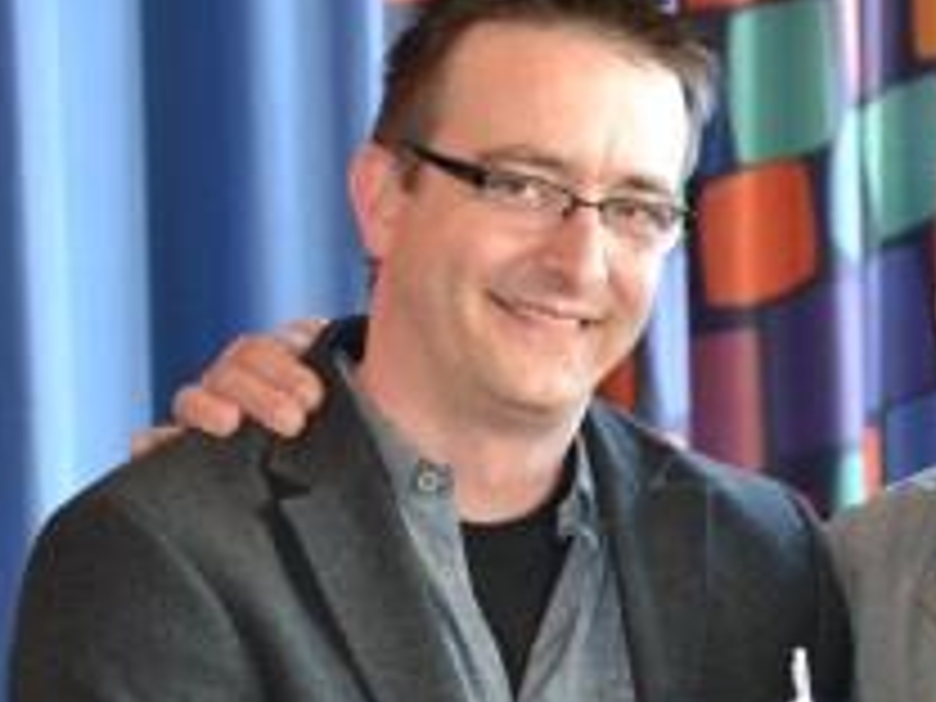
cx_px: 778
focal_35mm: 171
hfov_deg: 11.5
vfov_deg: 8.7
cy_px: 560
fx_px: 4625
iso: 1600
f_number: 4
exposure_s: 1/60
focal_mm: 55
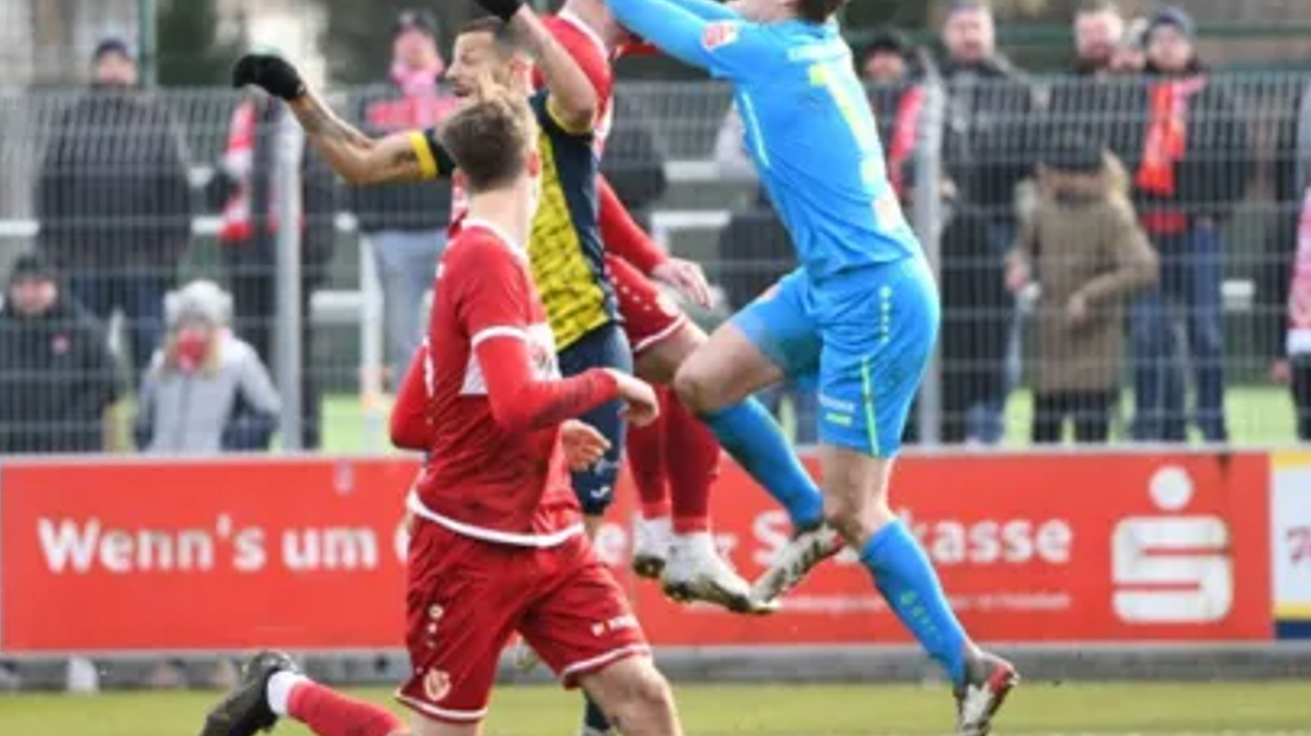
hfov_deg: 4.1
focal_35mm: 528
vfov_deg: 2.3
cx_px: 488
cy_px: 268
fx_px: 18347
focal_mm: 200
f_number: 2.8
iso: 1000
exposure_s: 1/2500
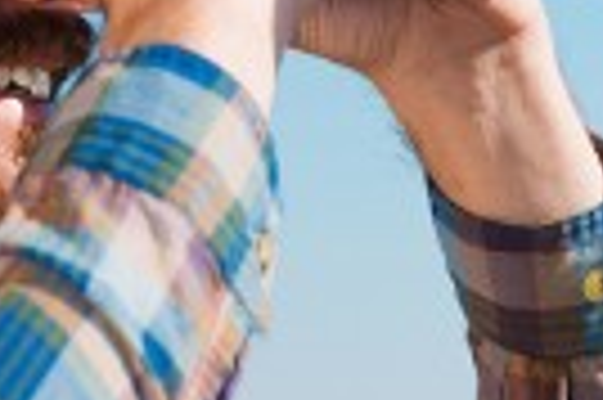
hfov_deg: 8.1
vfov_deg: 5.4
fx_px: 4266
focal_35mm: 255
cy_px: 360
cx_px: 212
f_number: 5
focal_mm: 58
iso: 200
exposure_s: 1/2000
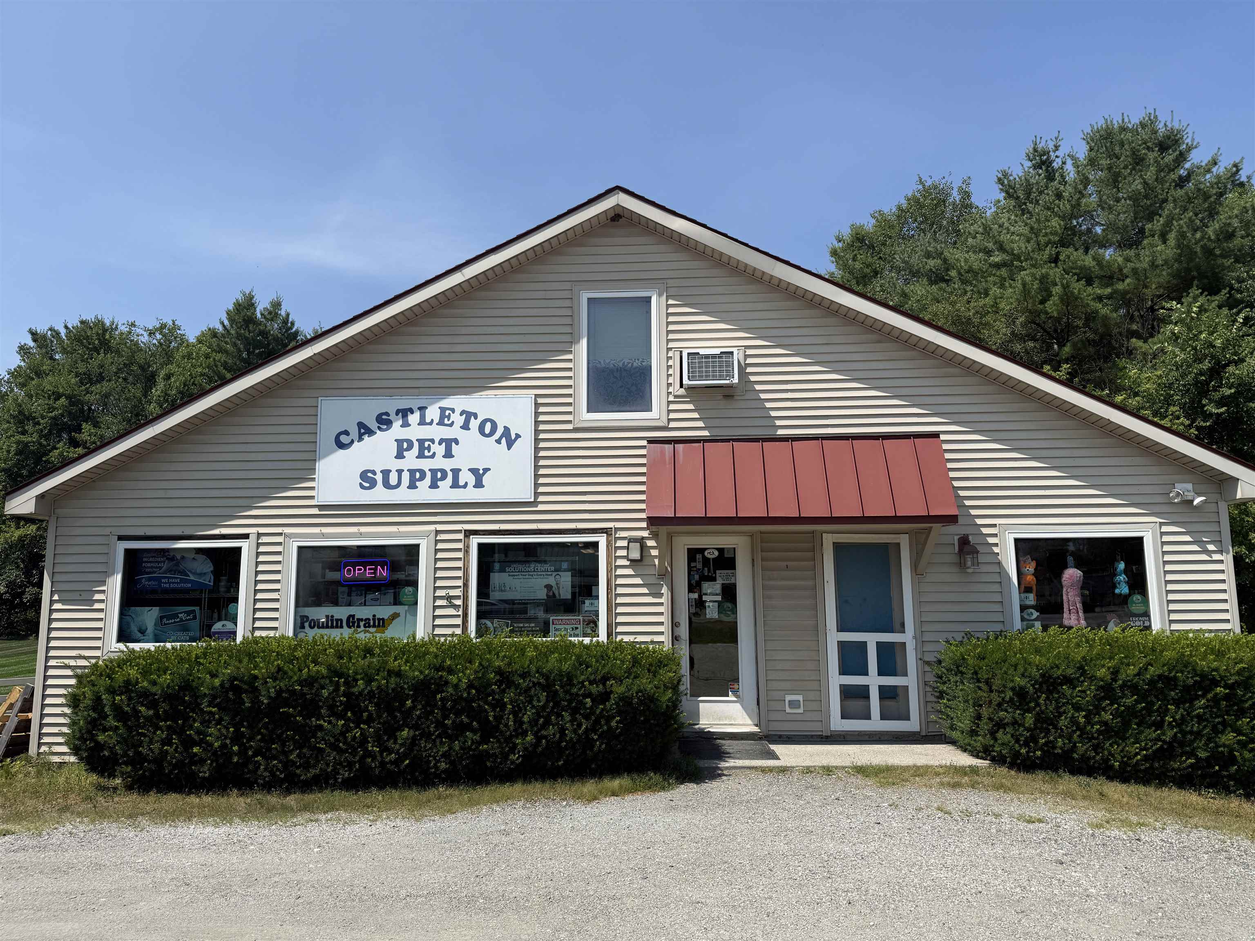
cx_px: 628
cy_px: 470
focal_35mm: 24
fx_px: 870
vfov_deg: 56.8
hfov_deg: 71.6
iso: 80
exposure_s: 1/4975
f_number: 1.78
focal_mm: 6.76
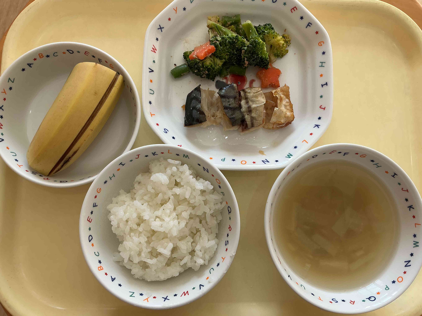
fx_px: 354
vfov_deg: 48.2
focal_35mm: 29
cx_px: 211
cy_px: 158
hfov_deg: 61.7
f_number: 1.8
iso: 20
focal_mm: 3
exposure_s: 1/169
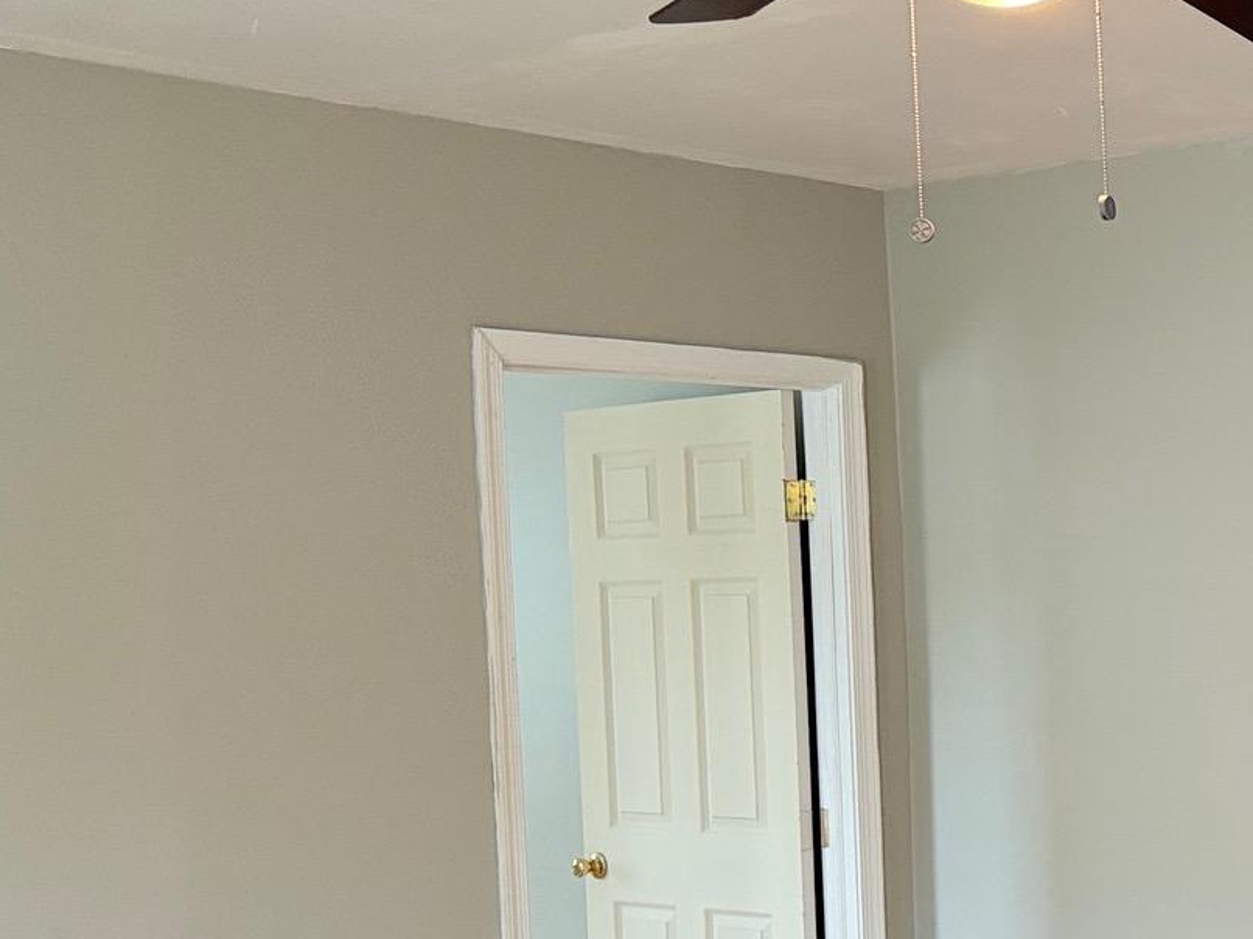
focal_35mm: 61
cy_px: 665
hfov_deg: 27.4
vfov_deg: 23.8
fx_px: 2207
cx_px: 1551
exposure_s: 1/120
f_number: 1.78
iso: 400
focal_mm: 6.76
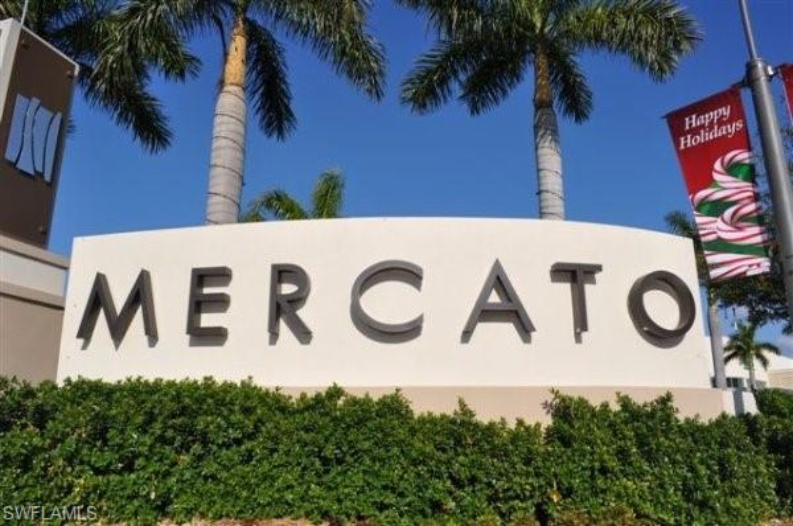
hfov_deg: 67.5
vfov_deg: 47.8
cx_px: 396
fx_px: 594
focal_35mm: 27
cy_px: 263
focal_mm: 18
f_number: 11
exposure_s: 1/500
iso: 200
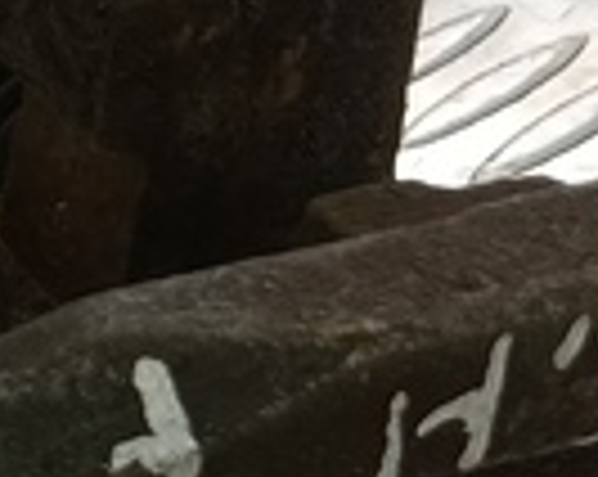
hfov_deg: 10.1
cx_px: -710
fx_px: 3057
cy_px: 378
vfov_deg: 8.9
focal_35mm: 173
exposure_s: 1/100
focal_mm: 4.11
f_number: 1.6
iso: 119
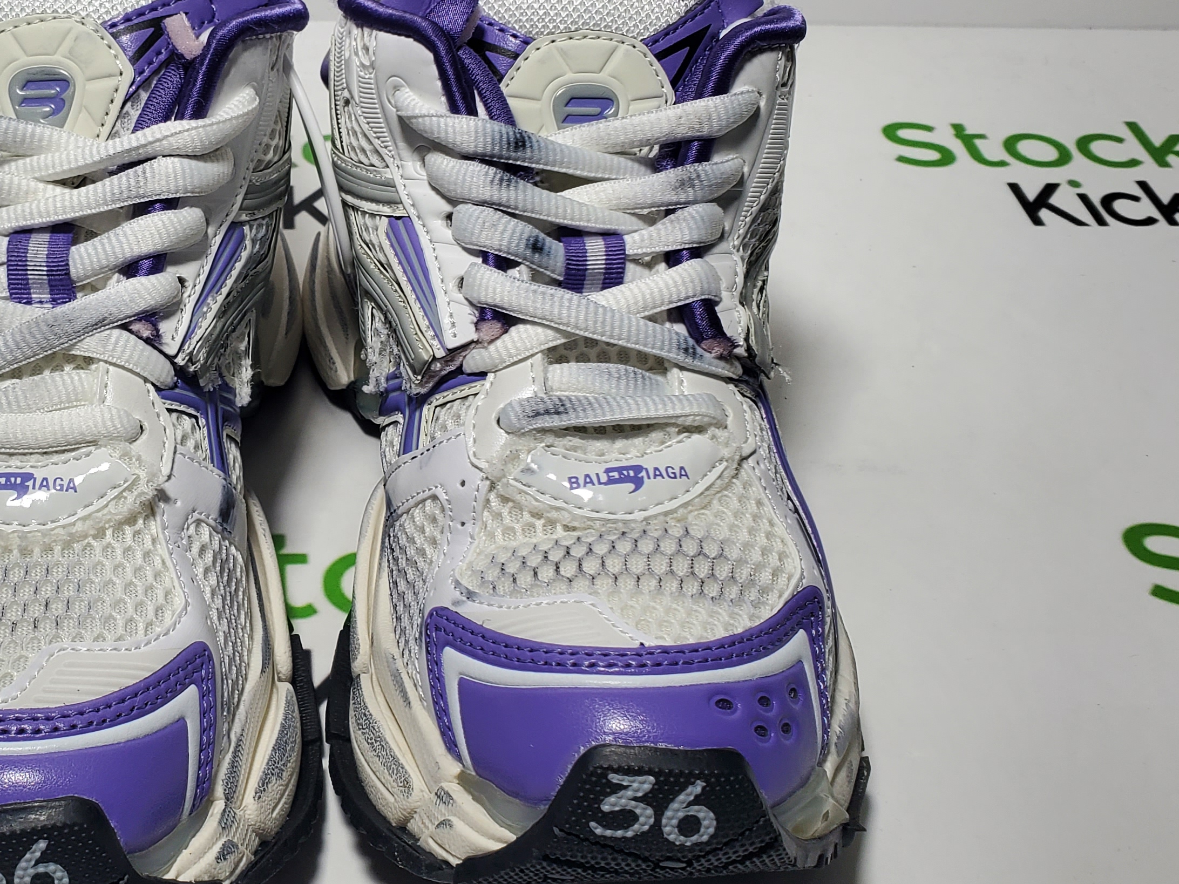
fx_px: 1635
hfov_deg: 39.2
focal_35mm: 48
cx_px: 389
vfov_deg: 30.2
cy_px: 390
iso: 50
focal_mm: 4.3
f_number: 2.4
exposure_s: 1/343
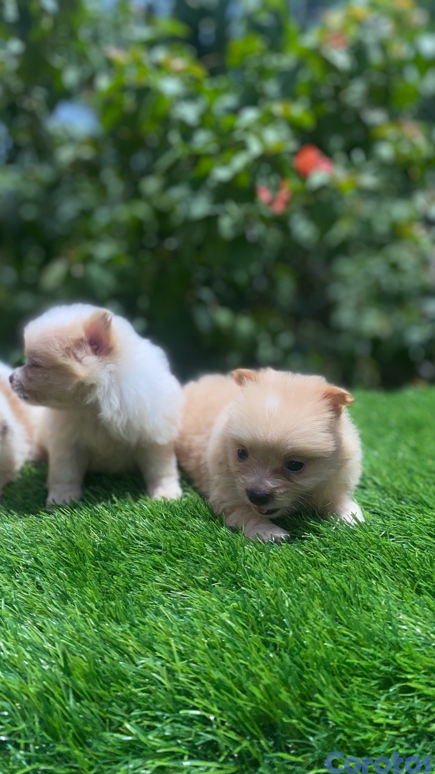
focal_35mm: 29
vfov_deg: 66.1
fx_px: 594
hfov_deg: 39.7
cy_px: 390
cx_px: 147
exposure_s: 1/7194
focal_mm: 4.25
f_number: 1.8
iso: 32
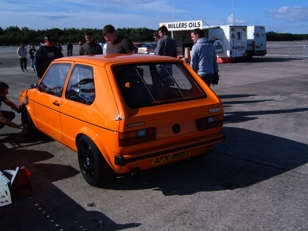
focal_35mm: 38
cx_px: 154
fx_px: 338
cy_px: 116
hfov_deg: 49.0
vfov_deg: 37.7
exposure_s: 1/500
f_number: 5.8
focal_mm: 5.8
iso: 50
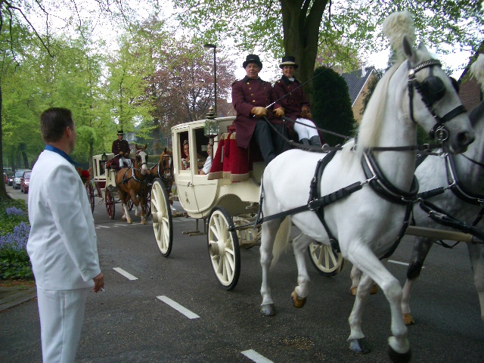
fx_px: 489
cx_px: 242
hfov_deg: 52.6
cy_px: 182
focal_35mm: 35
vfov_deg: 40.7
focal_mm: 5.8
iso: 50
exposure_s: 1/200
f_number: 2.6
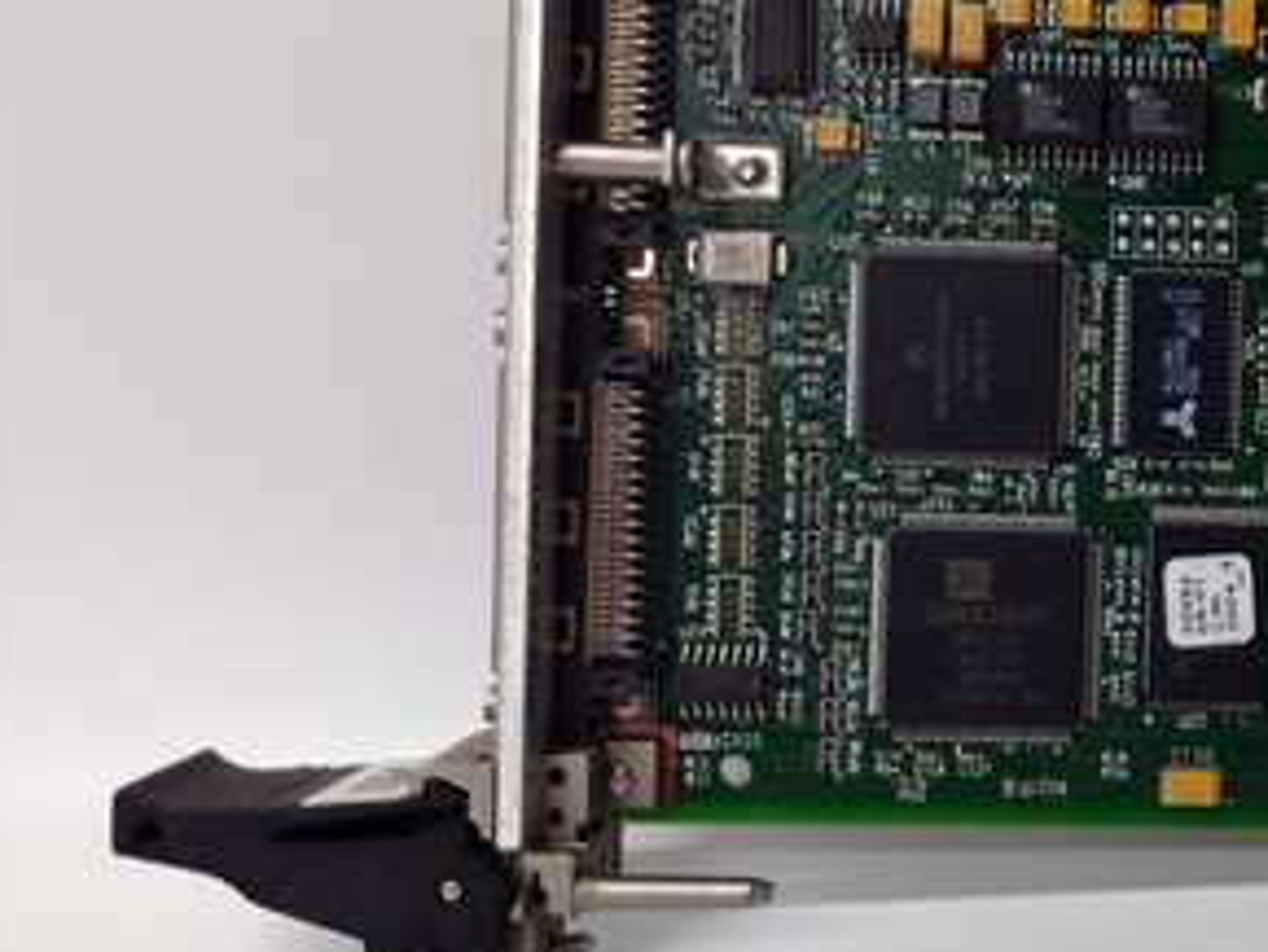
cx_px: 1294
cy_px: 355
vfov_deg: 26.0
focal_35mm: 56
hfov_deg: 31.5
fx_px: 2052
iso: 231
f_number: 2
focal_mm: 3.79
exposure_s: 1/33
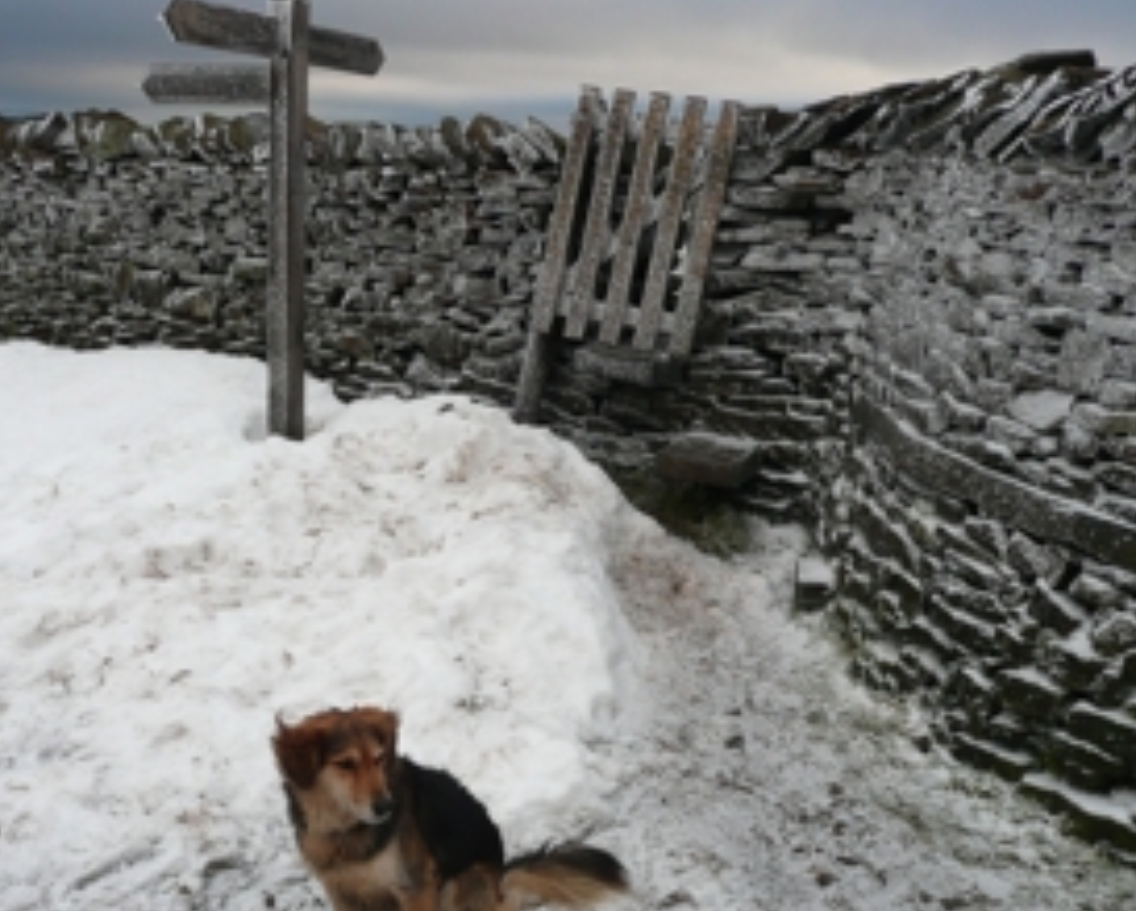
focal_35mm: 35
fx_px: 1178
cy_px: 510
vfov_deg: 42.2
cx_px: 553
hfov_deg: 51.5
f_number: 3.3
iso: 100
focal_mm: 4.6
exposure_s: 1/125
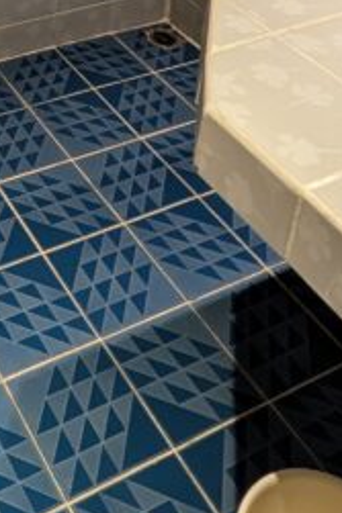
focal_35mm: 51
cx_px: -73
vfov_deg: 29.6
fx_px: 728
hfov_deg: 24.0
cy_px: -184
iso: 214
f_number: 1.7
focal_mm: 2.02
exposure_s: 1/27.6
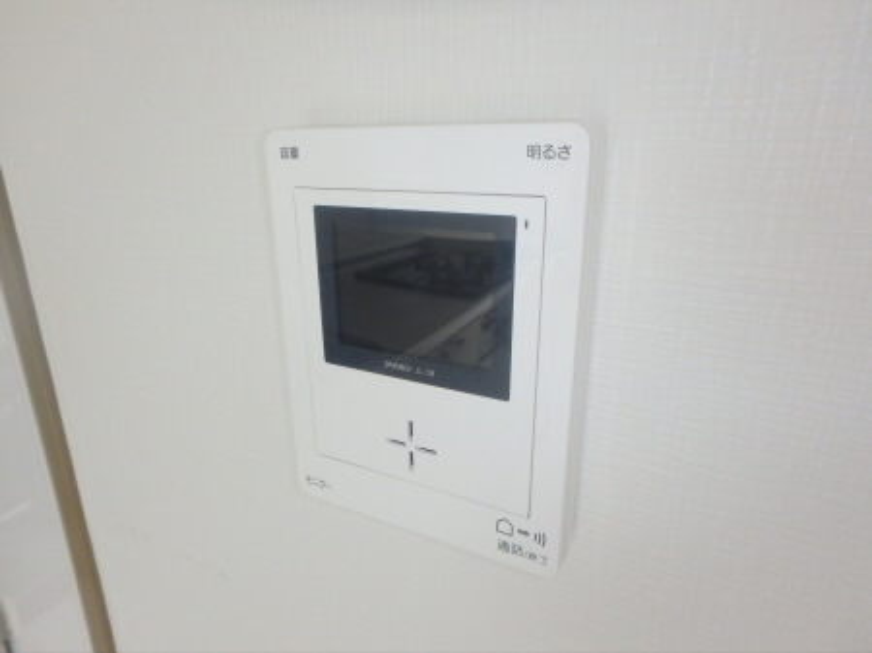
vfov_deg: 63.4
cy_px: 326
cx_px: 436
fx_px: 529
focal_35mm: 21
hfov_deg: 79.0
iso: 800
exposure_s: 1/250
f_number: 3.5
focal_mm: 3.7
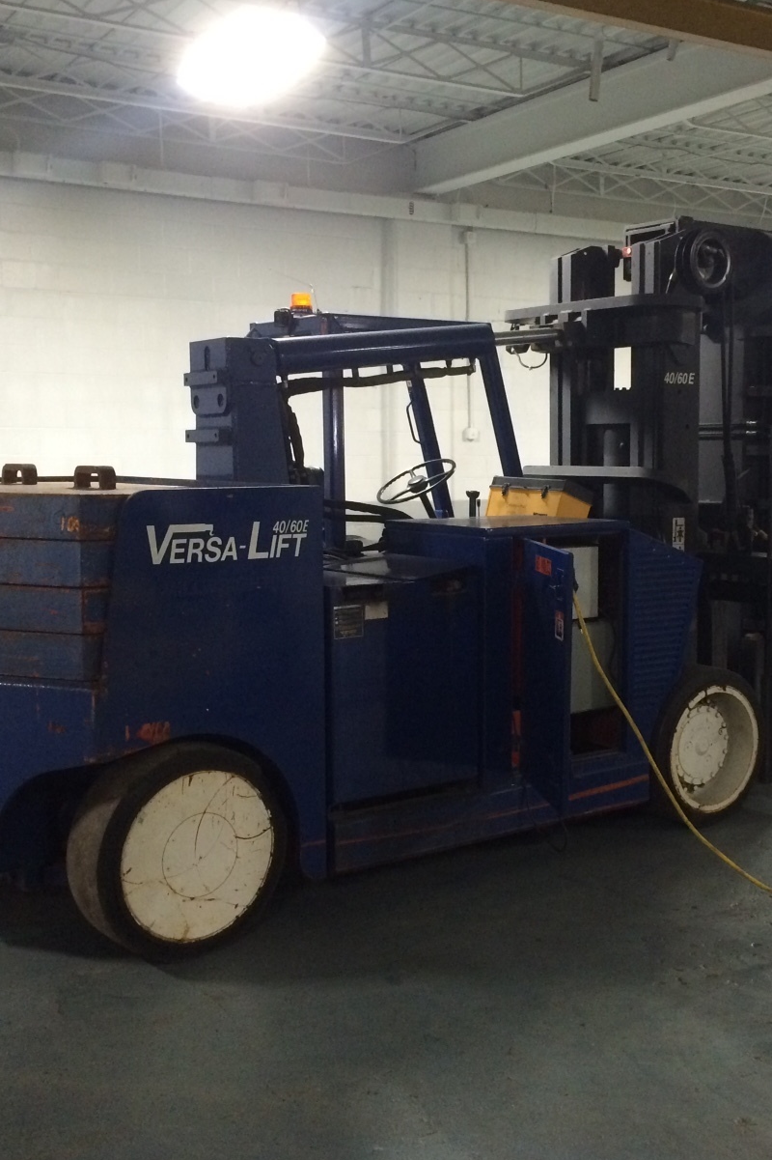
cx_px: 502
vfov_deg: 47.4
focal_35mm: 41
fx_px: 1319
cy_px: 581
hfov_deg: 32.4
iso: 320
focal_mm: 4.15
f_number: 2.2
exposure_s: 1/24
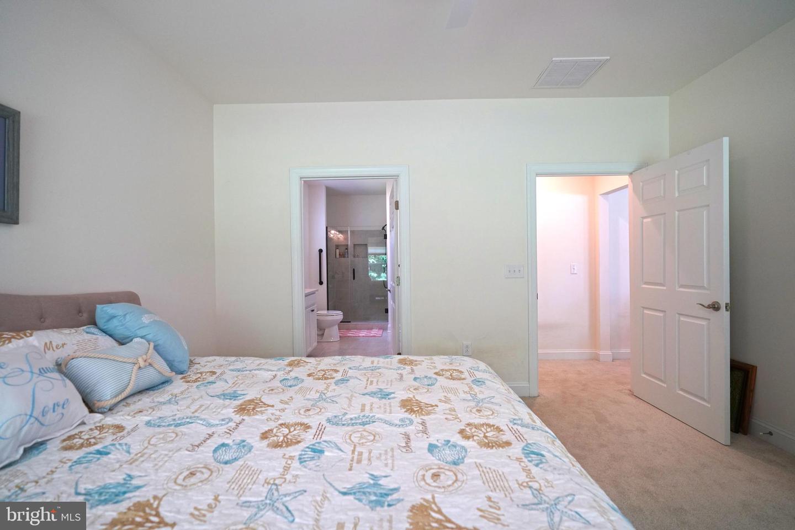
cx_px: 398
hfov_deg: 96.7
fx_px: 353
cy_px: 265
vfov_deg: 73.7
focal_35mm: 16
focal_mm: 16
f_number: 4
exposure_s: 1/160
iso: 1250
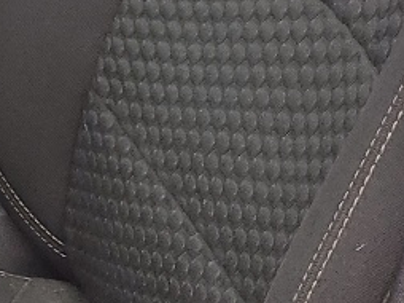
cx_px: -584
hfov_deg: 10.3
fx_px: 1912
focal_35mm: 164
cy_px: -99
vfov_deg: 8.9
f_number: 1.5
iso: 50
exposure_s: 1/345
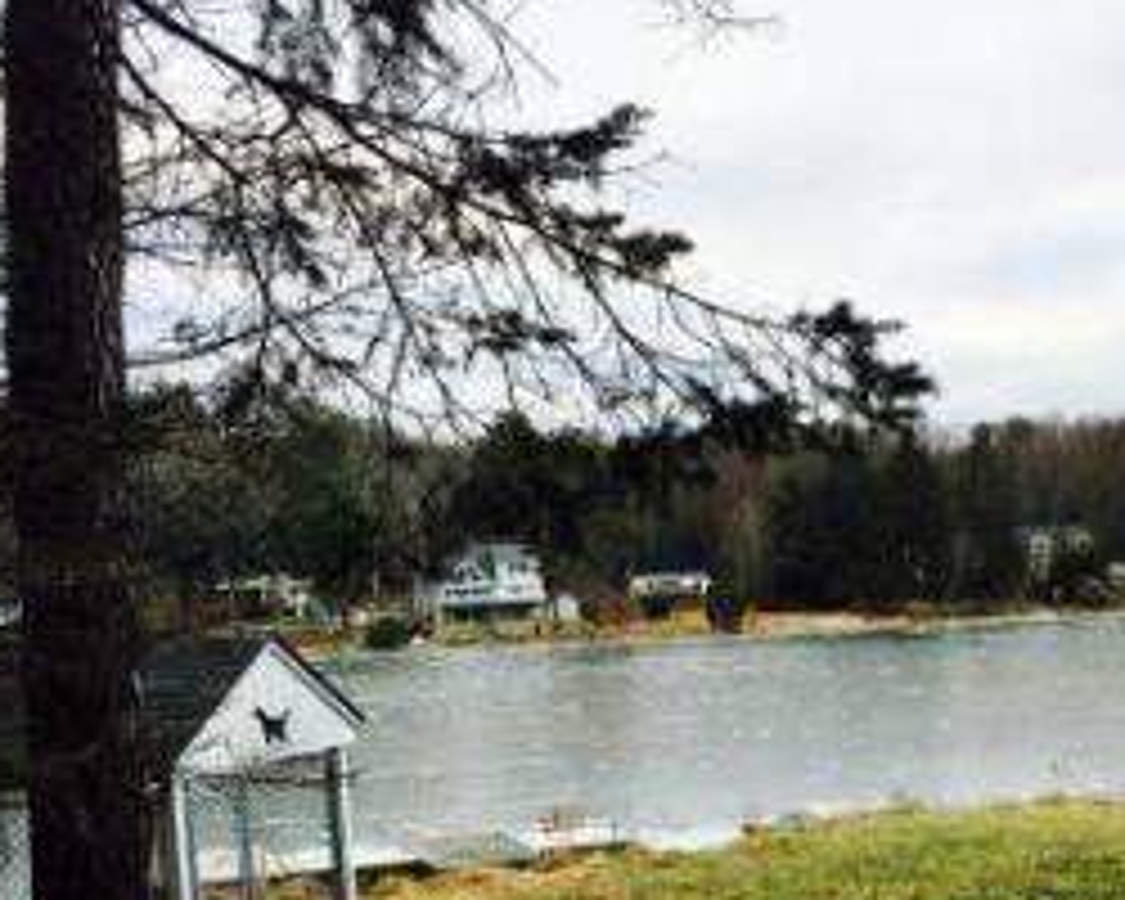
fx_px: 1631
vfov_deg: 30.2
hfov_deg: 37.8
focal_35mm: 49
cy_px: 706
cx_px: 706
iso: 32
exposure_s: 1/120
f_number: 2.2
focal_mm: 4.15
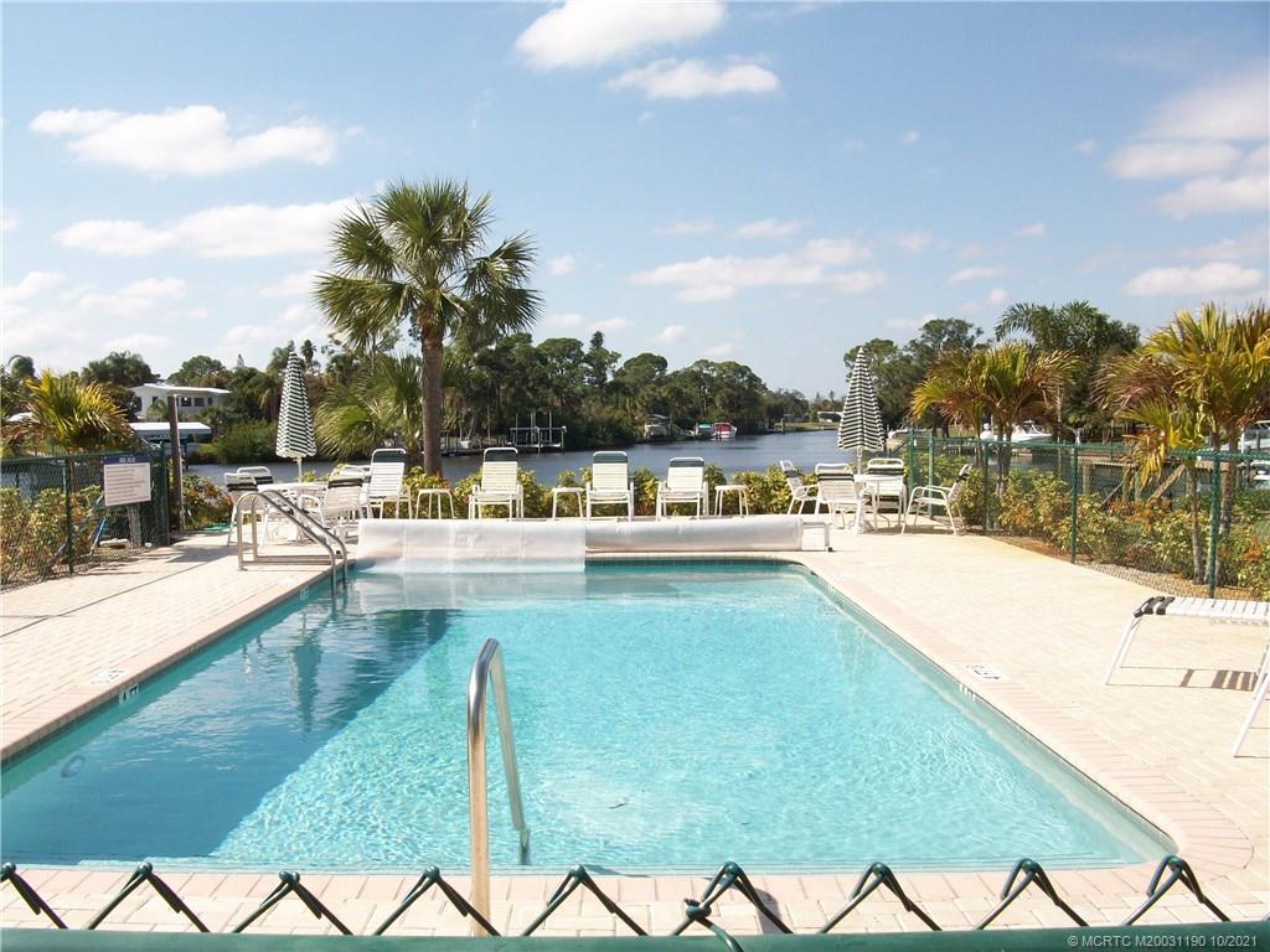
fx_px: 1247
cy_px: 476
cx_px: 635
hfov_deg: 54.0
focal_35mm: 34
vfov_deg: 41.8
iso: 64
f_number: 5.5
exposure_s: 1/321
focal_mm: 5.7
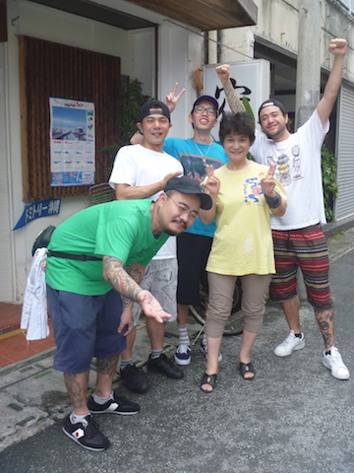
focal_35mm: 35
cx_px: 177
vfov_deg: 52.6
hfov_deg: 40.7
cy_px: 236
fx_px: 477
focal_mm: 6.3
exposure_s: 1/200
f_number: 3.5
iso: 100
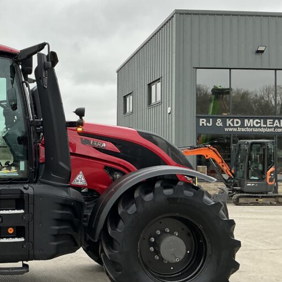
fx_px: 461
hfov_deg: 32.6
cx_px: 39
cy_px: 142
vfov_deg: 34.0
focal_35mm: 50
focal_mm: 3
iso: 40
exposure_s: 1/122
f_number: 1.8
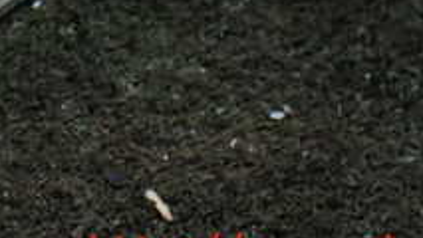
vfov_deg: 12.2
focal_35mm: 92
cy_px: -167
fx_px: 1032
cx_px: -58
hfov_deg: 21.8
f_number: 2.3
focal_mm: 5.4
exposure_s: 1/125
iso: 800
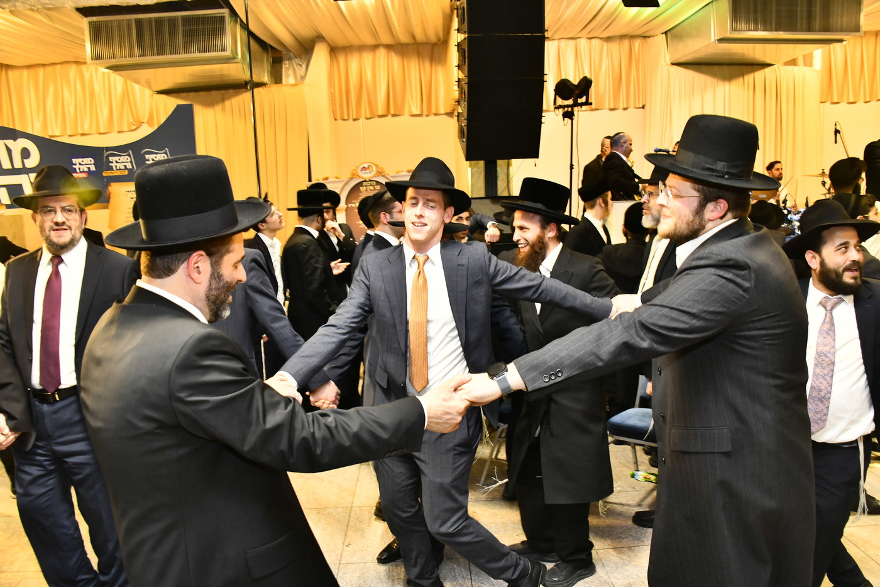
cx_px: 440
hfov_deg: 65.5
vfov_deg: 46.4
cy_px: 294
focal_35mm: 28
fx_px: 684
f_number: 6.3
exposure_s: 1/160
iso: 2000
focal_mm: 28
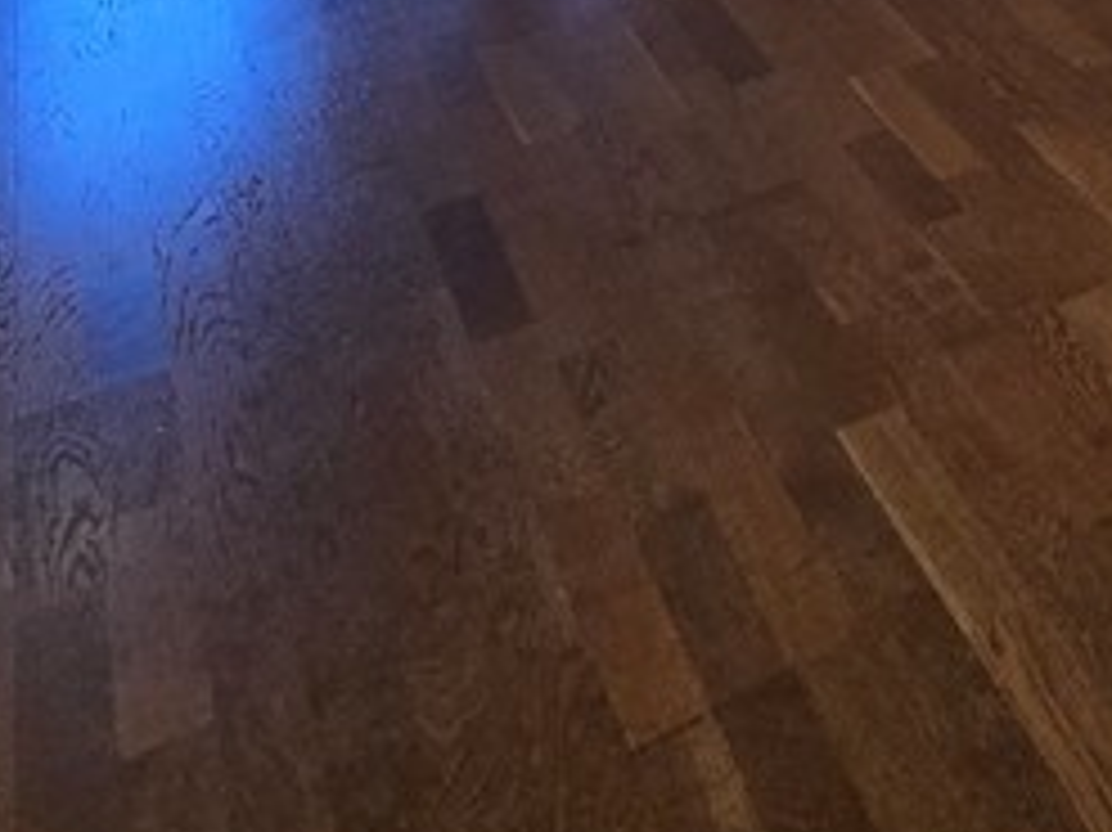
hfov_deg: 25.2
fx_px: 1734
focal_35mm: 54
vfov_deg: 18.2
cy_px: -828
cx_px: 1738
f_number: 2.2
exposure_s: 1/120
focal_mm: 2.2
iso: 80
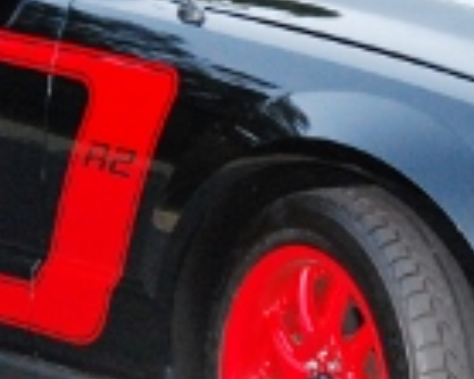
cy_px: 75
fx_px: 3631
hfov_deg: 7.5
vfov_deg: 6.0
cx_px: 334
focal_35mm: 259
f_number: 5
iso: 1400
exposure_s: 1/60
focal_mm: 40
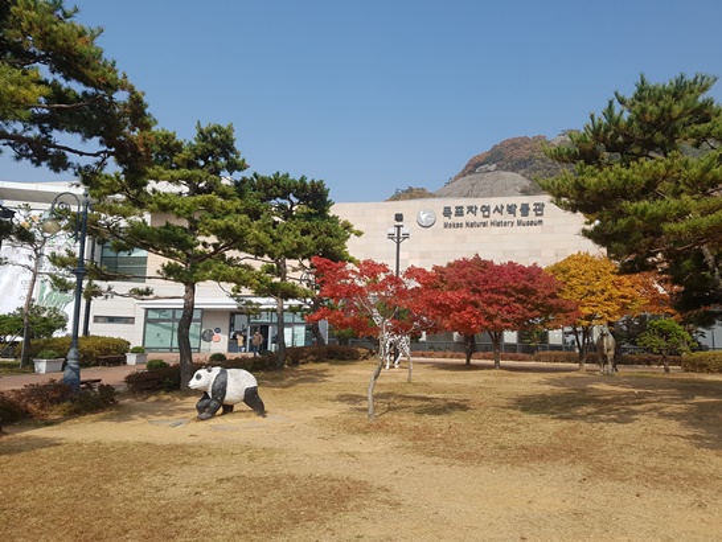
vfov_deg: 53.1
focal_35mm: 26
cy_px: 271
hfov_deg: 67.3
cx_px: 361
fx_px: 543
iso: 50
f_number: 1.7
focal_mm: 4.2
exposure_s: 1/2704
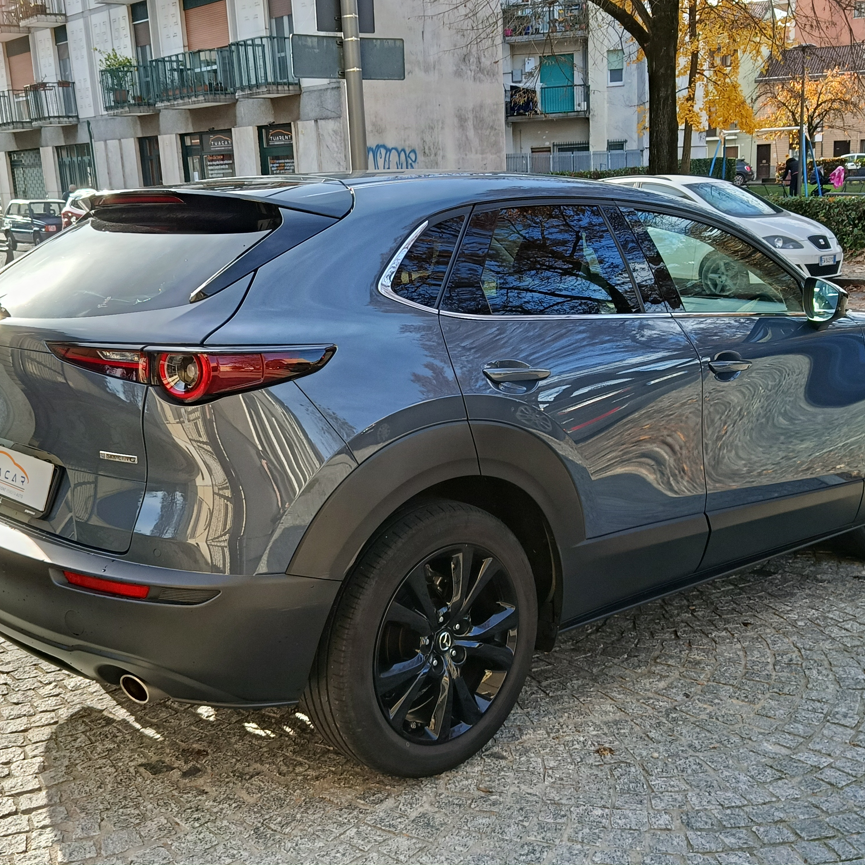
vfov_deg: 42.8
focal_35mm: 39
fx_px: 1103
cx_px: 449
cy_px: 432
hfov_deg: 42.8
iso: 59
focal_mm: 5.24
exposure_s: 1/100
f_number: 1.7
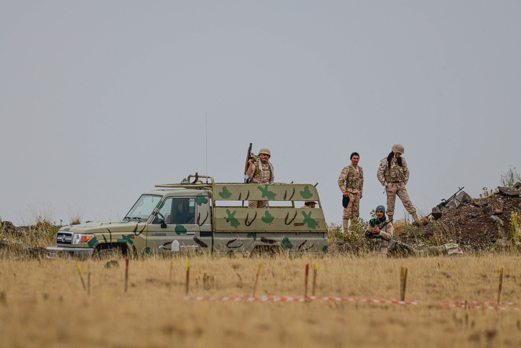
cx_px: 260
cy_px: 174
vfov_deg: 2.3
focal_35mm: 600
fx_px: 8683
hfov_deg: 3.4
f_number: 8
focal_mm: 600
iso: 400
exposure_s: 1/1600
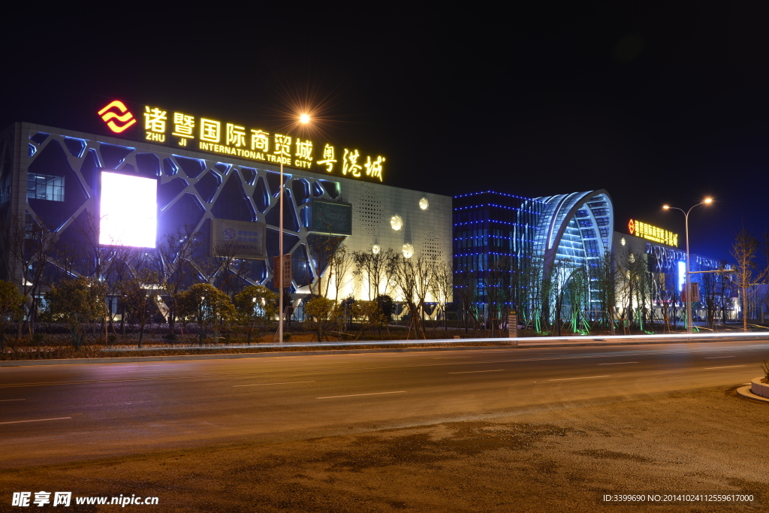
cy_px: 256
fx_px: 726
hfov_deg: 55.8
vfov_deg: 38.9
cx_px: 384
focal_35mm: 34
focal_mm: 34
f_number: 10
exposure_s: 3
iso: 100
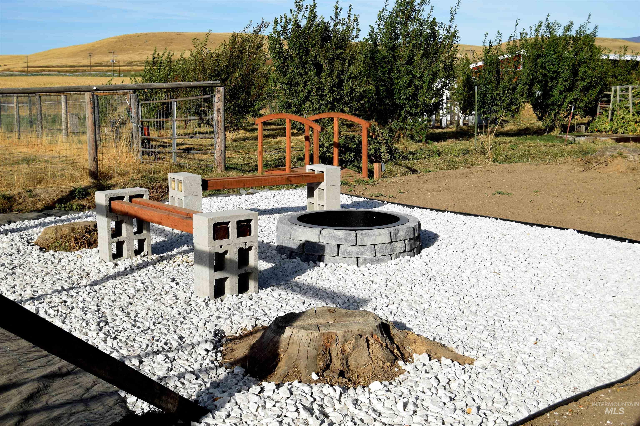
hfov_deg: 43.6
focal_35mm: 45
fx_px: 800
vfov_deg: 29.9
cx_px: 320
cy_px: 213
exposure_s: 1/250
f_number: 8
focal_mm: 30
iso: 200
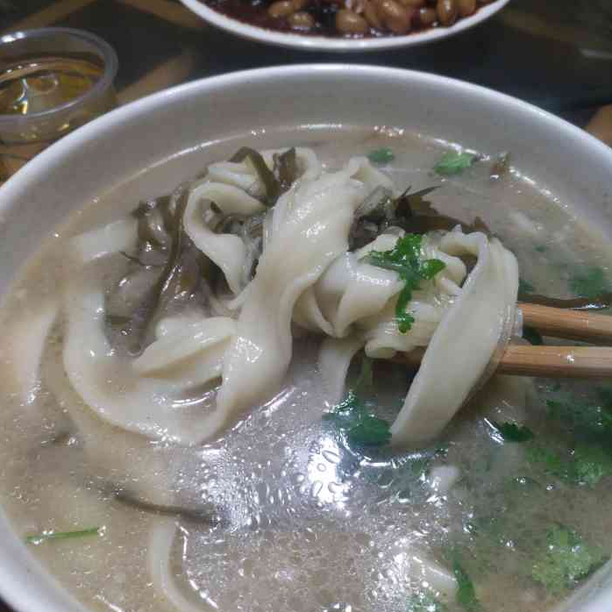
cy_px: 352
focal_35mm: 26
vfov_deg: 60.7
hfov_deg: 60.9
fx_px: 520
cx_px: 306
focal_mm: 3.79
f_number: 2
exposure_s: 1/50
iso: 240
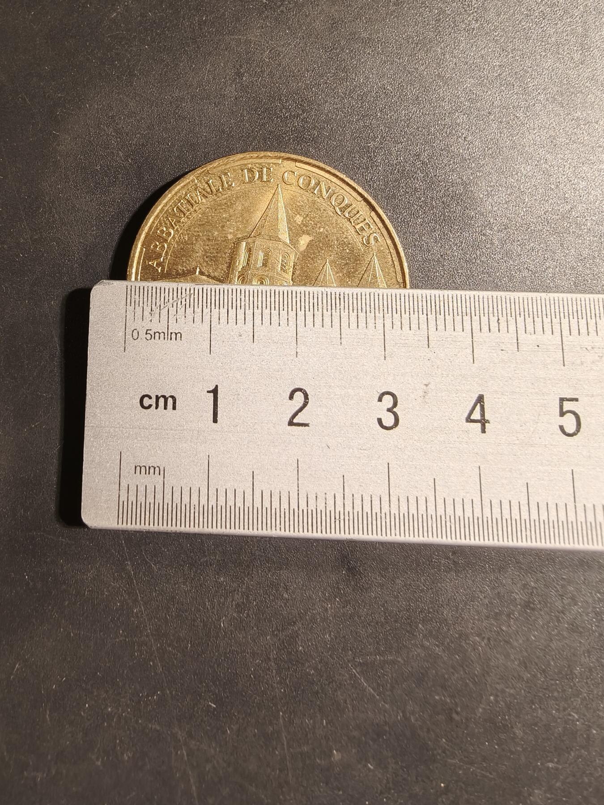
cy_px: 402
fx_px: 535
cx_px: 302
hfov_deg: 58.9
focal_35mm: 23
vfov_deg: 73.9
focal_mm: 2.32
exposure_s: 1/100
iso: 200
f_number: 2
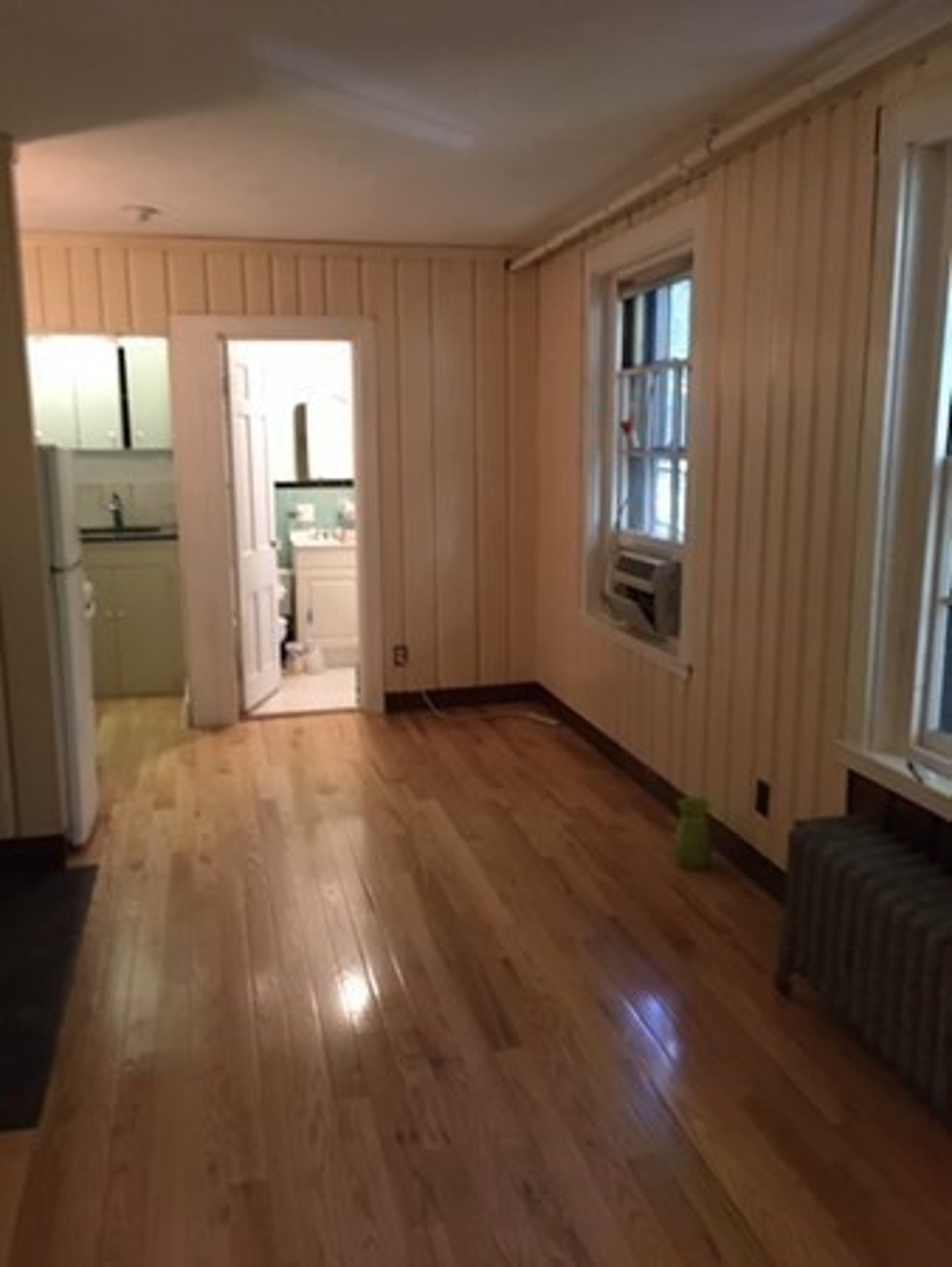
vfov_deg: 61.6
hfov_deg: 48.3
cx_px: 476
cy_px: 634
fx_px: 1062
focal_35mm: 29
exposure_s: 1/20
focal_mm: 4.15
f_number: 2.2
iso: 200
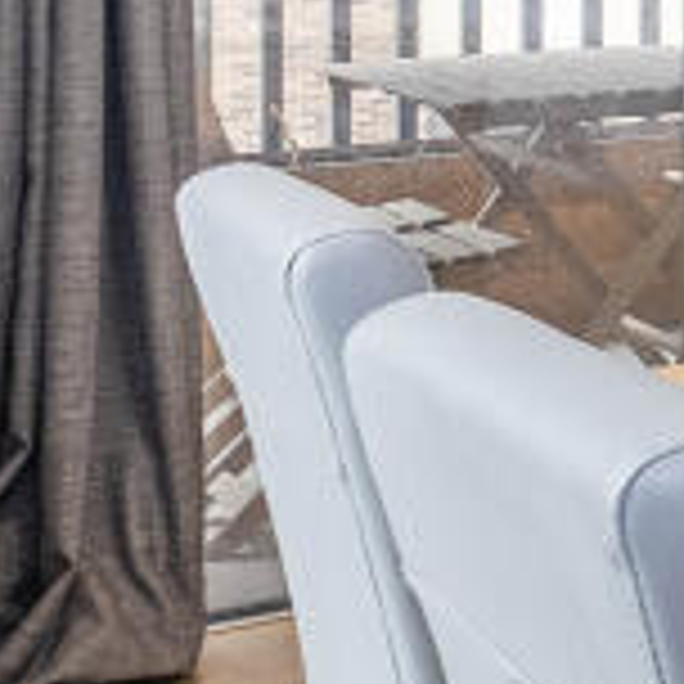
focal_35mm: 86
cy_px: -52
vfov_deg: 19.4
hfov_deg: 11.7
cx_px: 2007
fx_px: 1923
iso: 500
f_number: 6.4
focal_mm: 10
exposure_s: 1/30
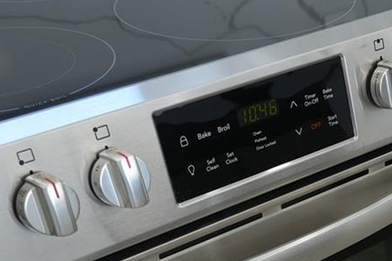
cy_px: 370
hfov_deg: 22.1
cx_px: 436
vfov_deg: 14.8
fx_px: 947
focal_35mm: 87
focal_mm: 24
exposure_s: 1/160
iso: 320
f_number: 4
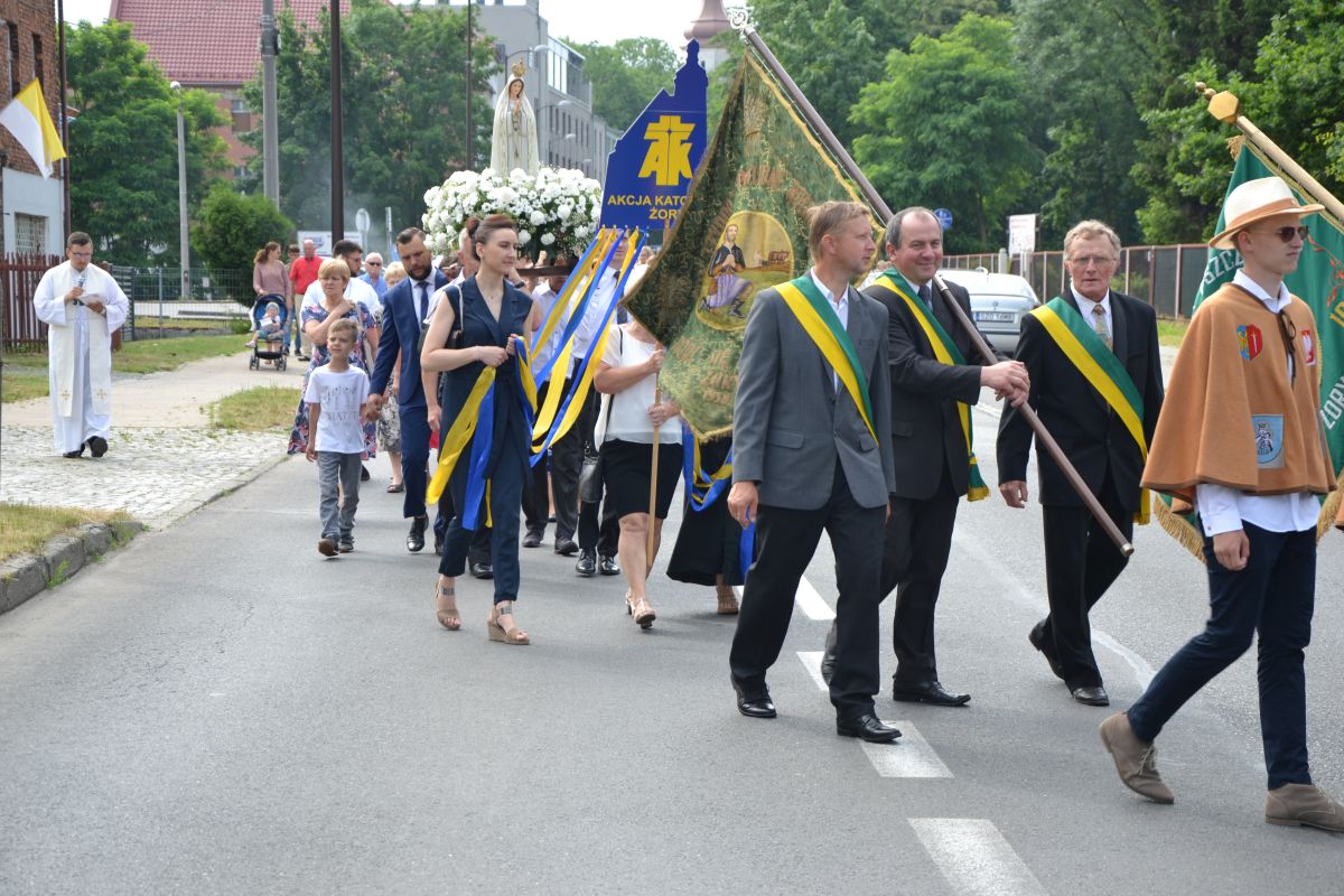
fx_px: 2912
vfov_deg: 17.5
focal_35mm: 78
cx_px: 672
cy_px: 448
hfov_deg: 26.0
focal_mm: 52
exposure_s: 1/125
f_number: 5.6
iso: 100
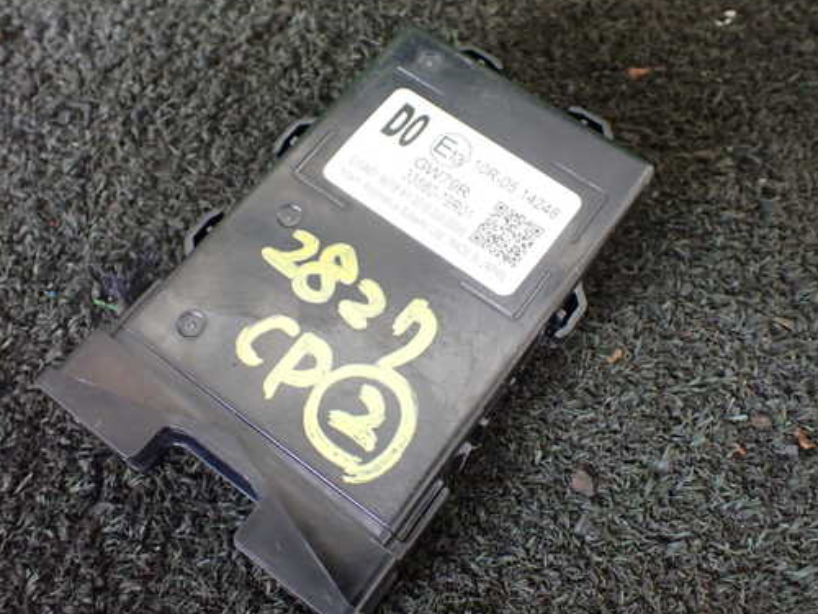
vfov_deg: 39.7
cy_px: 306
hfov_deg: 51.3
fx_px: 851
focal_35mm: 36
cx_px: 399
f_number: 2.3
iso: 800
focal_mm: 5.4
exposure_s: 1/125
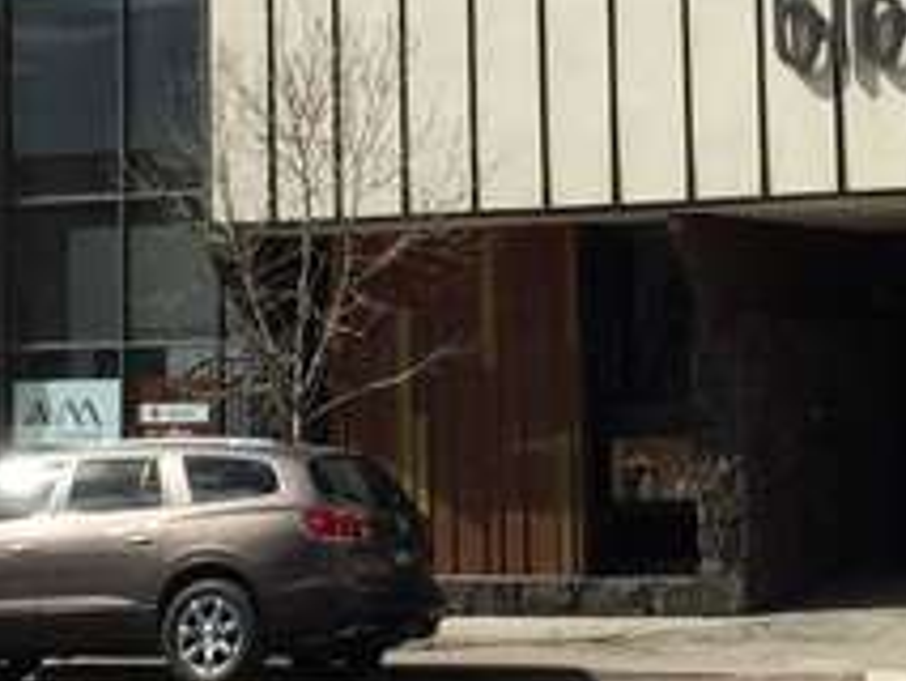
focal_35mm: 109
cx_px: 600
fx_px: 2854
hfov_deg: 18.0
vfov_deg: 13.5
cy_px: 132
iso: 32
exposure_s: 1/3300
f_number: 2.2
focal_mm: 4.15
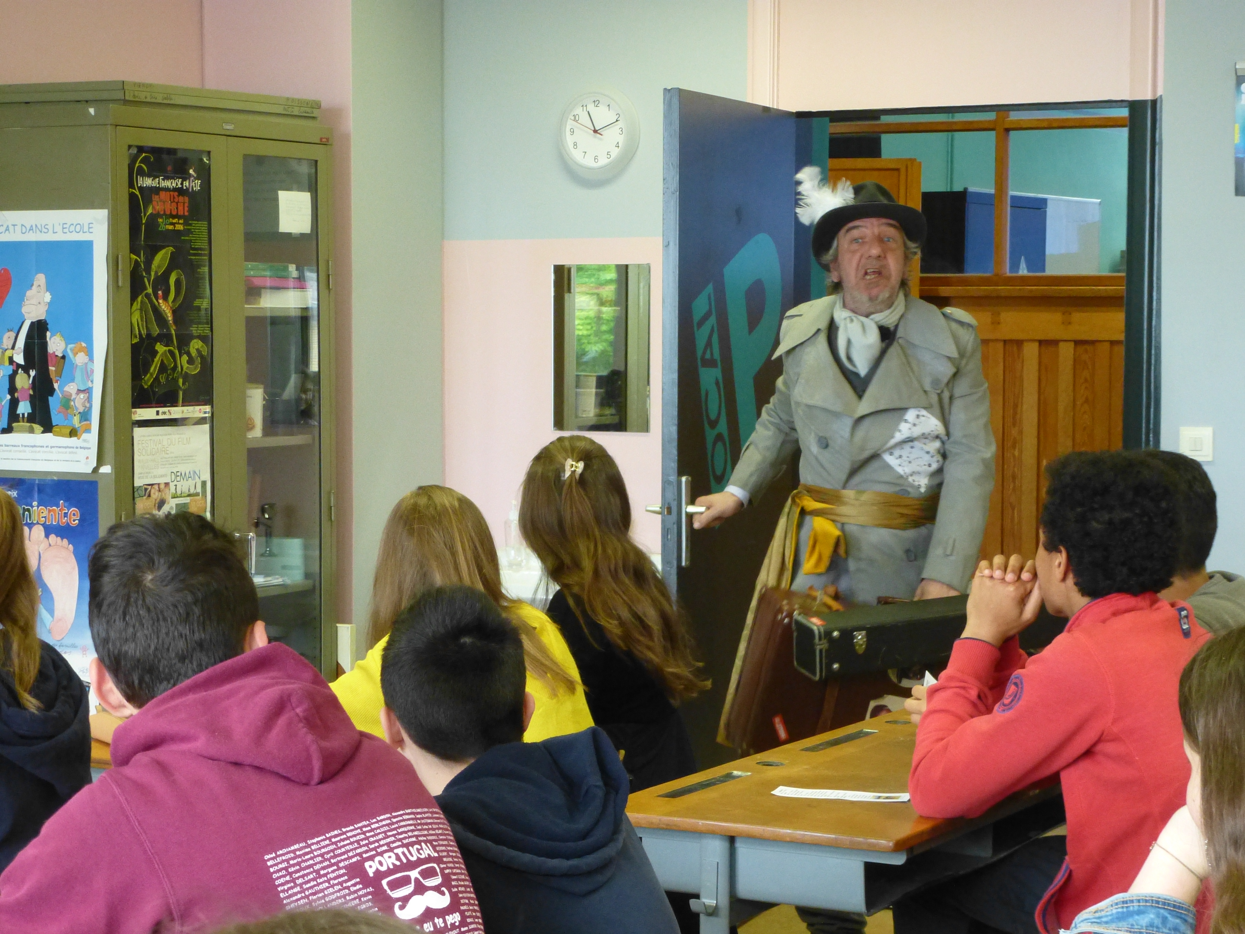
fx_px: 2949
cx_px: 622
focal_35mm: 82
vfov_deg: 18.0
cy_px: 467
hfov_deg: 23.8
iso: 800
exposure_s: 1/30
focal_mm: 14.8
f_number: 4.8
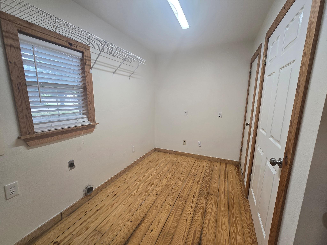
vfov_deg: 89.9
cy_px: 122
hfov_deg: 106.2
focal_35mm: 13
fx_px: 123
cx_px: 164
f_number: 2.2
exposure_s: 1/60
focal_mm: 2.2
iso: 80
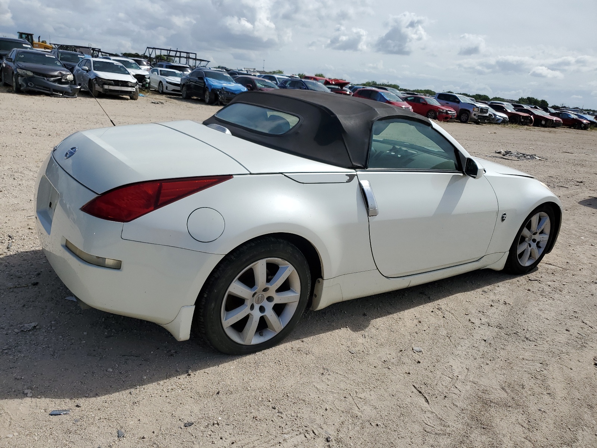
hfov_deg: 67.3
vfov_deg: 53.1
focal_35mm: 26
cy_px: 224
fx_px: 448
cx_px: 298
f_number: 1.5
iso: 50
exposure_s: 1/5000
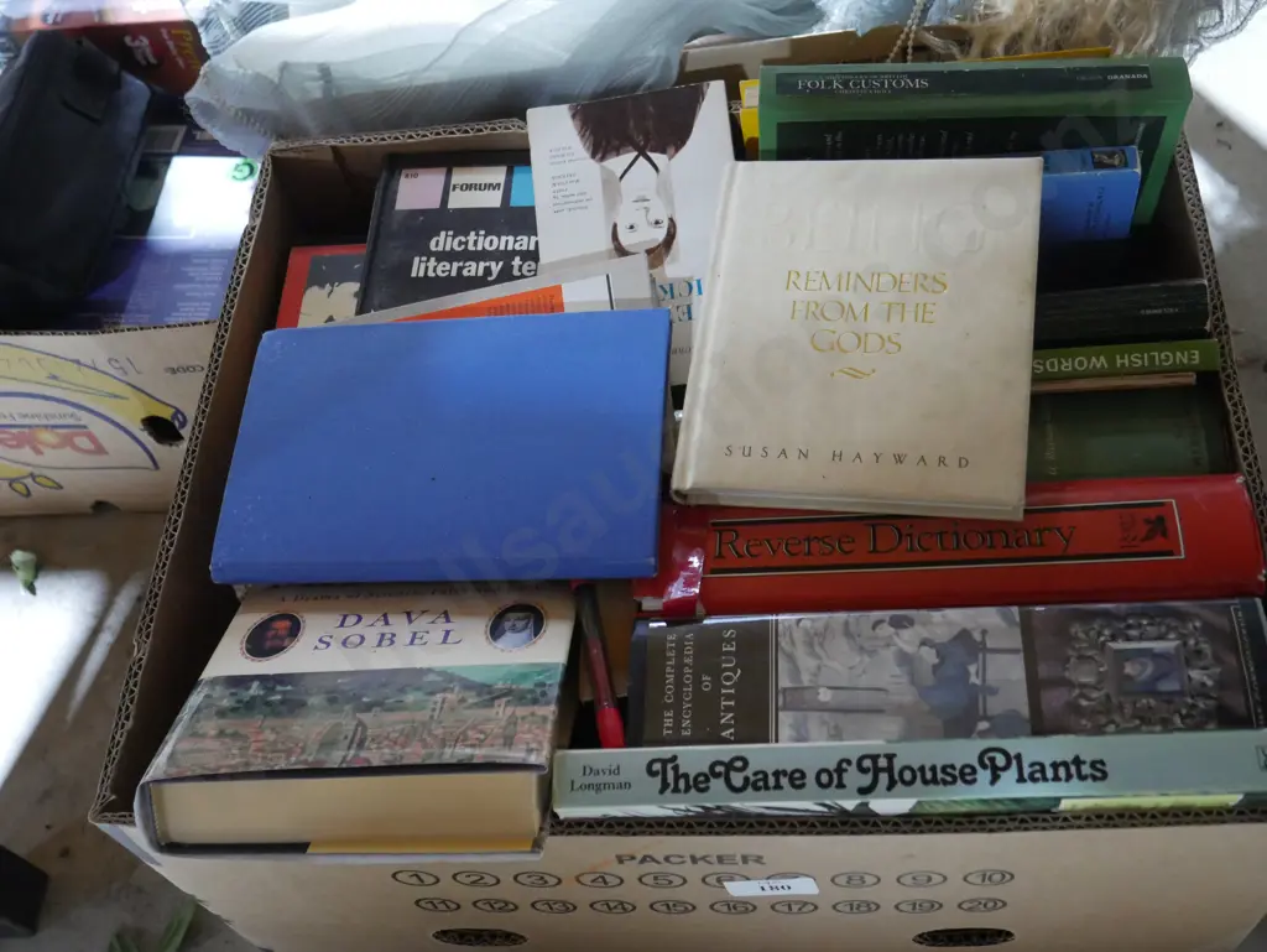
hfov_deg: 49.0
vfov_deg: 37.8
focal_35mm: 38
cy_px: 476
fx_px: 1392
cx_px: 634
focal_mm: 19
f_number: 4.1
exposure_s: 1/60
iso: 3200
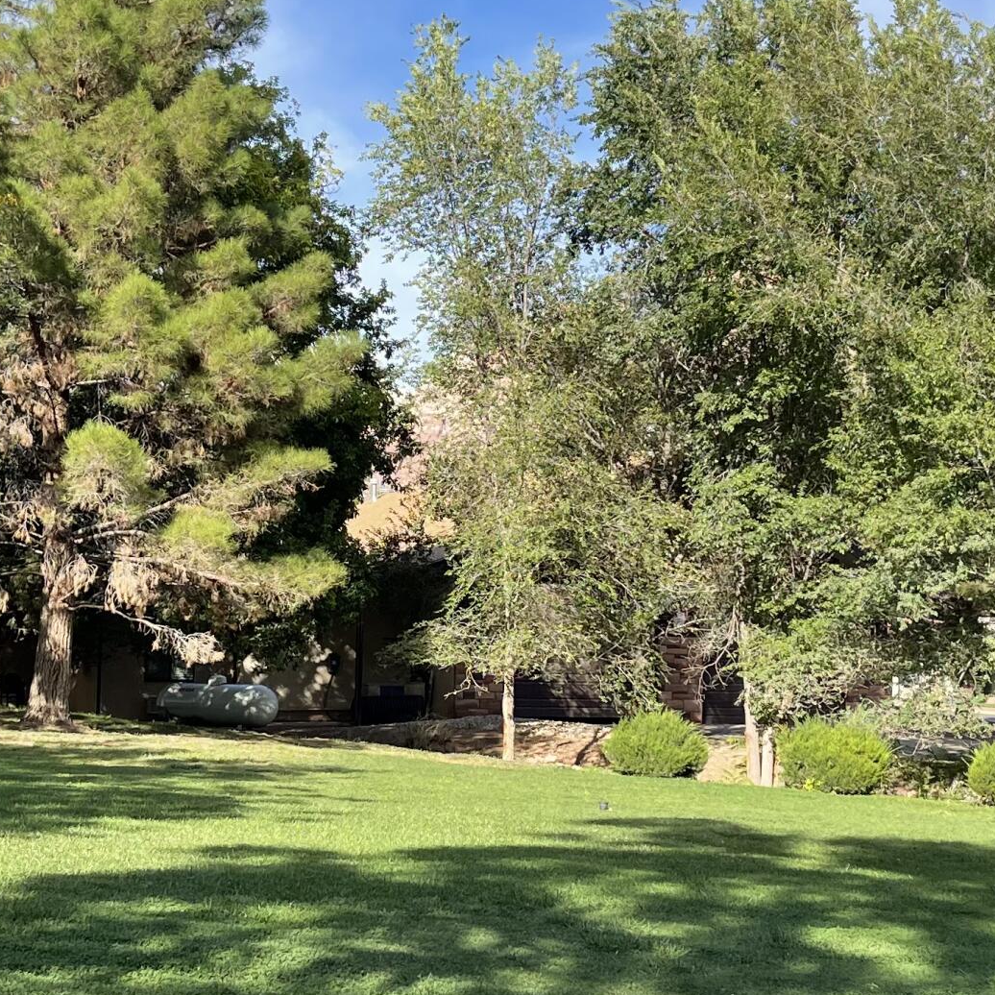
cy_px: 582
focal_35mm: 64
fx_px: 2081
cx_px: 473
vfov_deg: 26.8
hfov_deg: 26.9
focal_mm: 5.1
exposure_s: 1/1456
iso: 32
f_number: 1.6
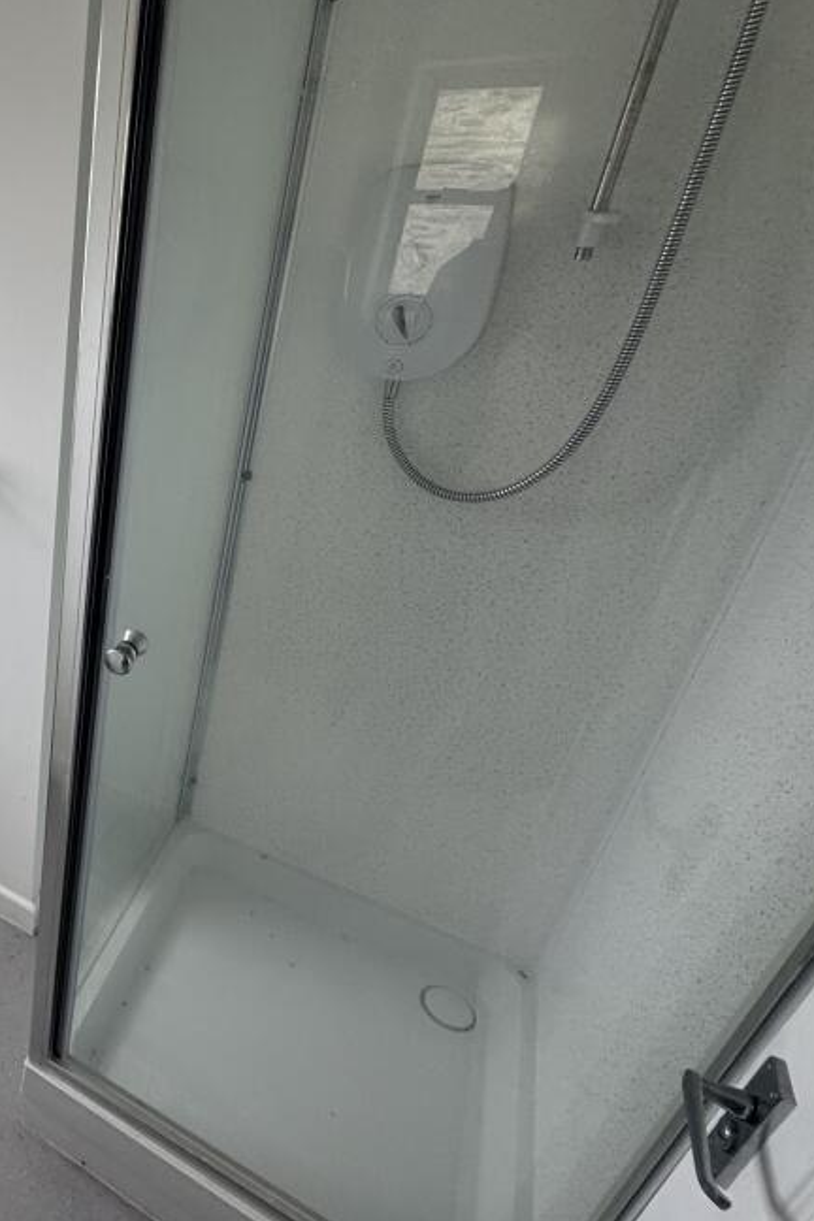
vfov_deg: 76.0
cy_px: 563
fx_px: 780
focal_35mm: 23
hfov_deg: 43.7
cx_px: -64
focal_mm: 2.22
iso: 250
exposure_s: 1/99
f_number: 2.2
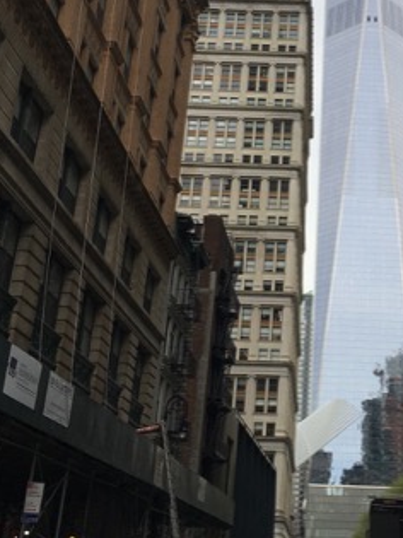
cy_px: 157
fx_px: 916
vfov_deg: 32.3
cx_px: 345
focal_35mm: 59
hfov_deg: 24.3
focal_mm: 4.15
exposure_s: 1/916
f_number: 2.2
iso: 25
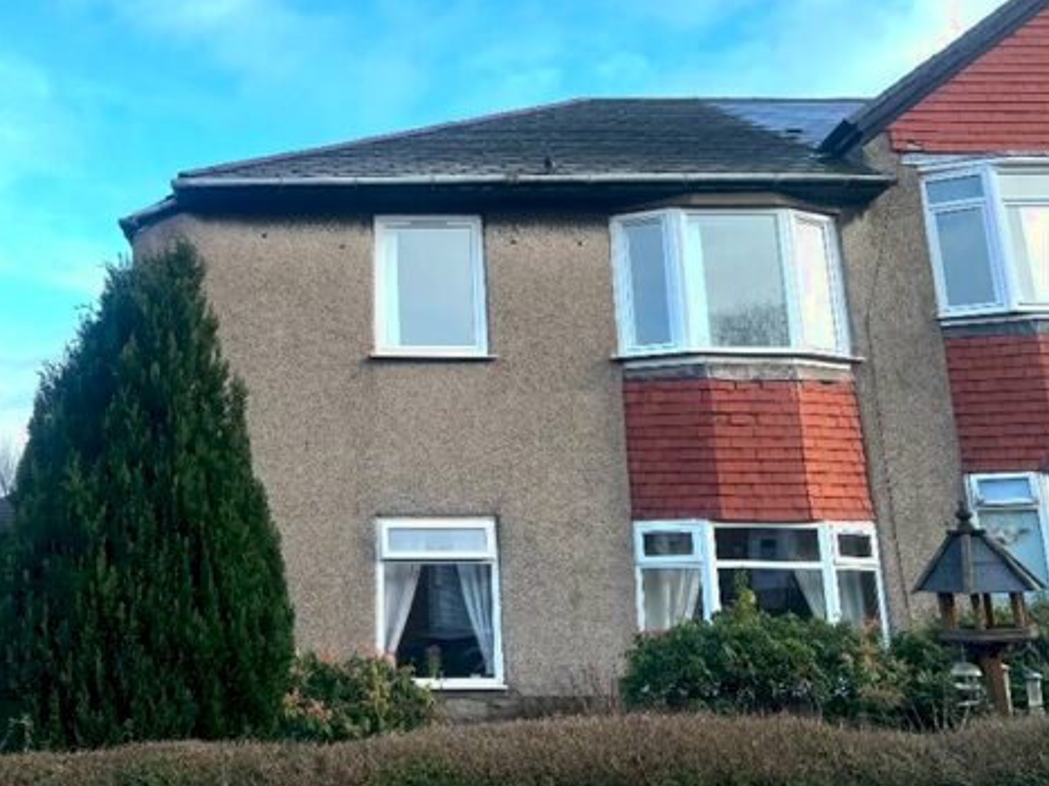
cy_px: 246
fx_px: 1182
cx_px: 353
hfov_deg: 47.1
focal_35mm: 39
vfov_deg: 36.3
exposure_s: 1/2008
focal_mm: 5.7
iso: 50
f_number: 1.5
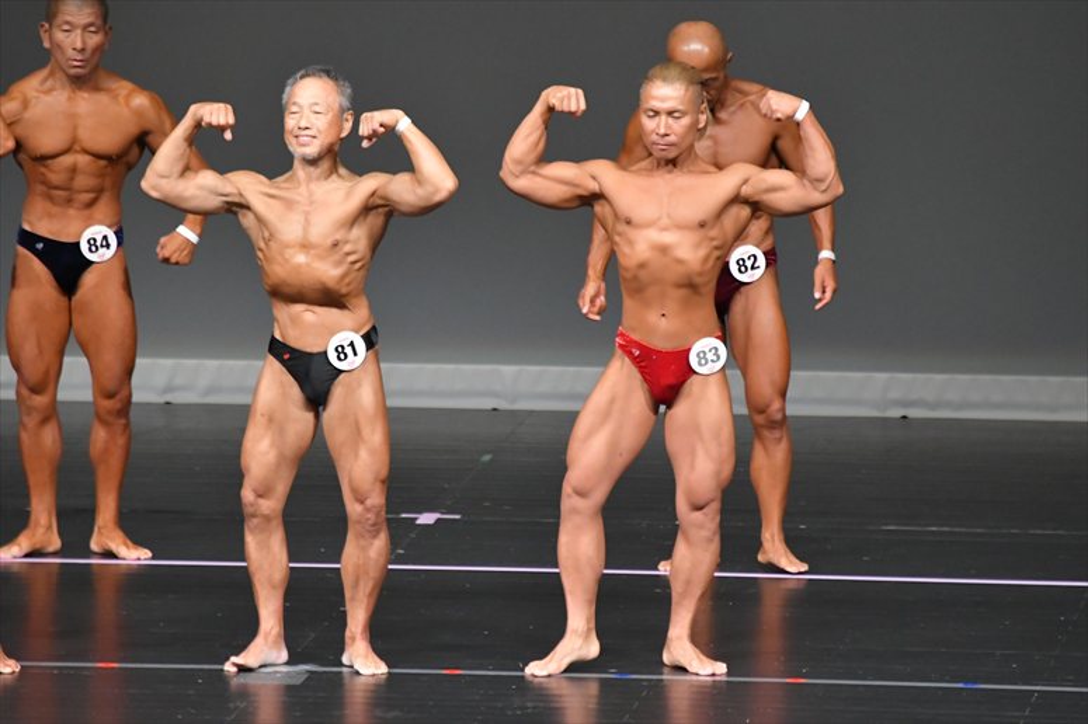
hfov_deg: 5.5
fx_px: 11328
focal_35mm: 375
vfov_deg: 3.7
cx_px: 544
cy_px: 362
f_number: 5.6
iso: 5000
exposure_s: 1/400
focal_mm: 250
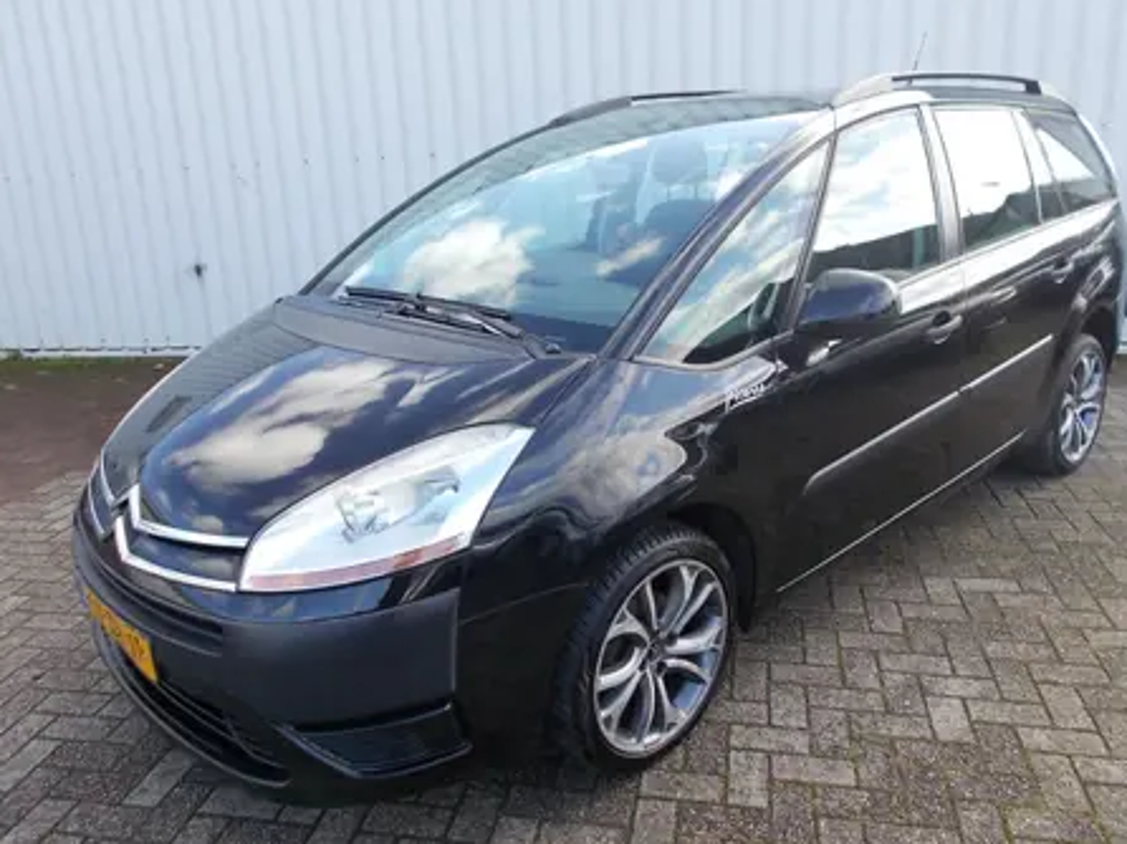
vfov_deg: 49.7
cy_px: 414
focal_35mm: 28
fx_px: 911
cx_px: 586
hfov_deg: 63.4
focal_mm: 4.6
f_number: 3.2
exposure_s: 1/125
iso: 80
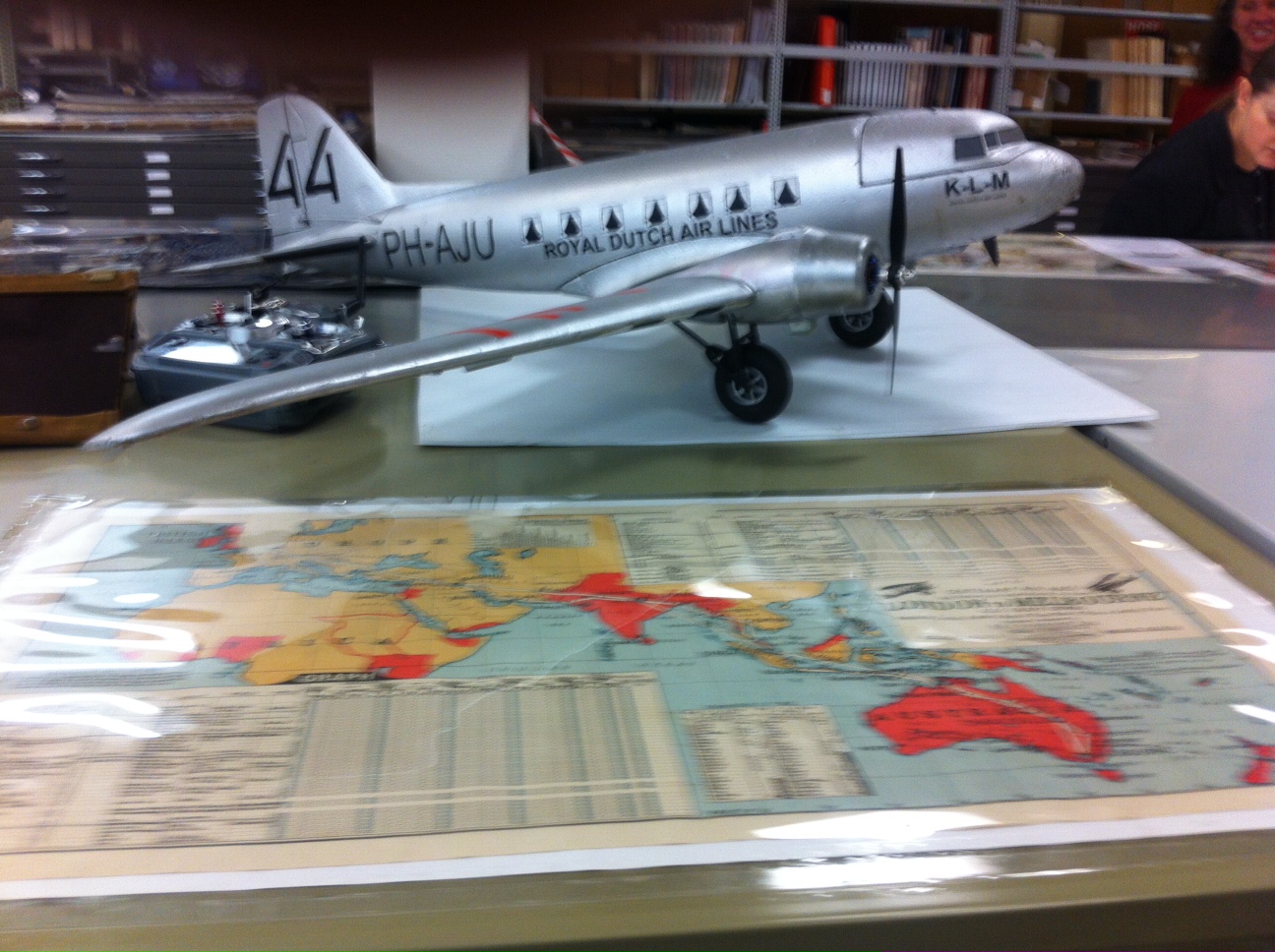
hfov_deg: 52.7
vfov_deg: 40.6
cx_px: 638
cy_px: 476
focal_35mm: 35
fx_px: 1287
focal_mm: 3.85
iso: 80
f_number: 2.8
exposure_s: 1/17
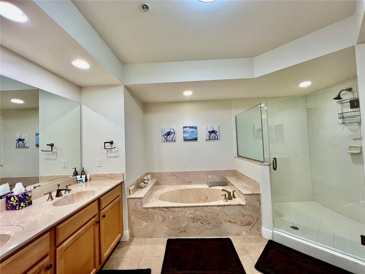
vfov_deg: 89.9
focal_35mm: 13
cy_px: 137
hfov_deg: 106.2
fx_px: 137
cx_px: 182
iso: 160
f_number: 1.8
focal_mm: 1.57
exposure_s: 1/120
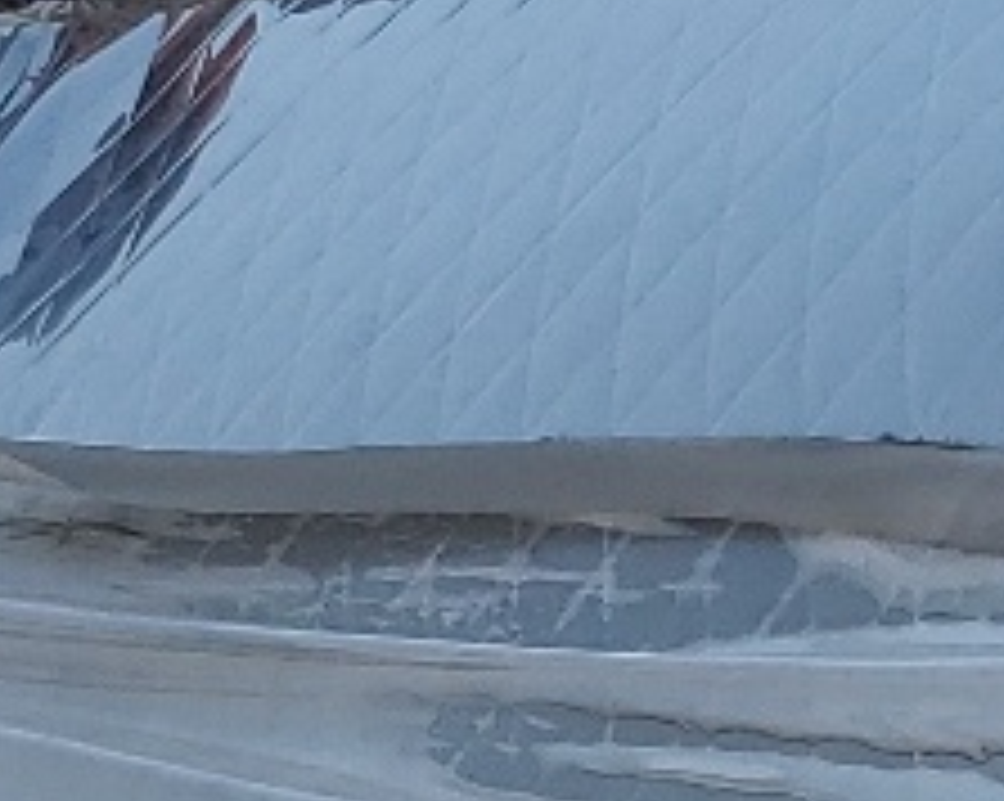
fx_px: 5403
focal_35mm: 182
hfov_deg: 10.4
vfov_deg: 8.2
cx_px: 1283
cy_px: 1386
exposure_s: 1/3333
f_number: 1.5
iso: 50
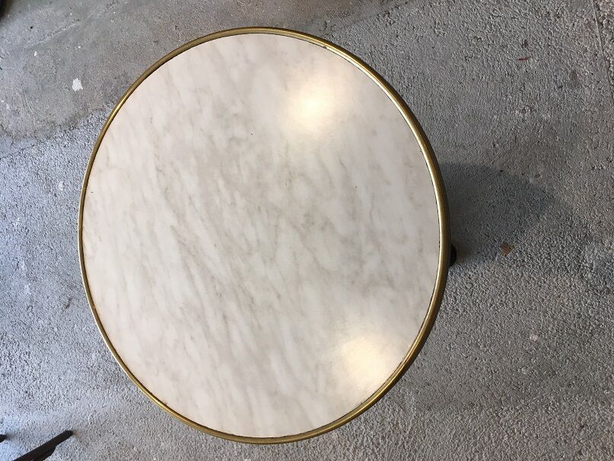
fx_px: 514
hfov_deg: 61.7
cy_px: 230
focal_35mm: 29
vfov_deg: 48.2
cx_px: 307
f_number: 2.2
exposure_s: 1/33
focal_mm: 4.15
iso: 50
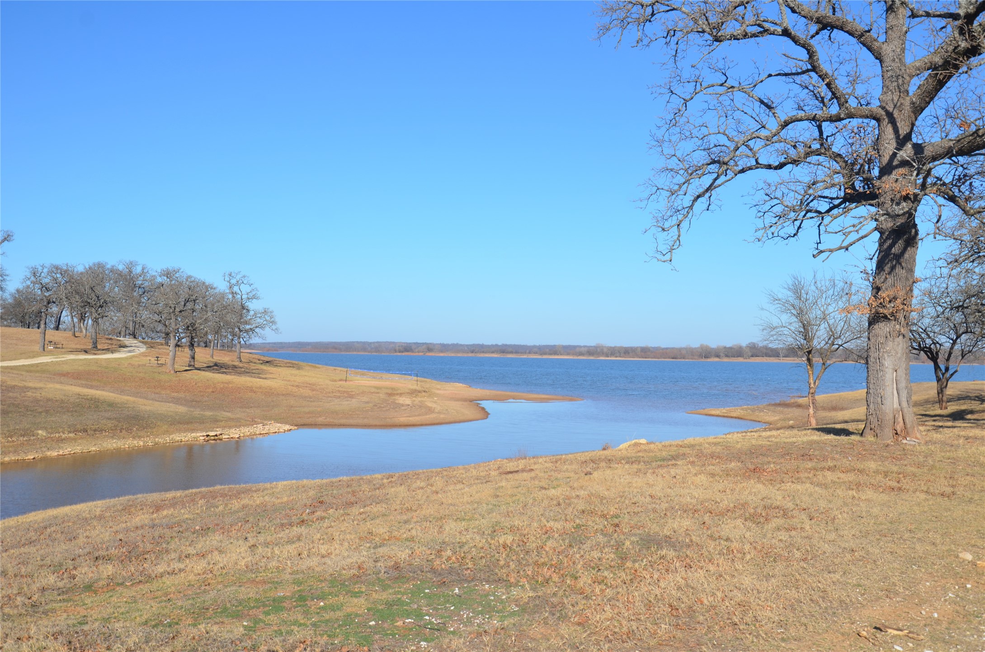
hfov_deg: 53.2
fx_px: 983
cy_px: 326
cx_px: 492
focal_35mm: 36
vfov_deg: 36.7
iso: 100
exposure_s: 1/320
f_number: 8
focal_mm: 24
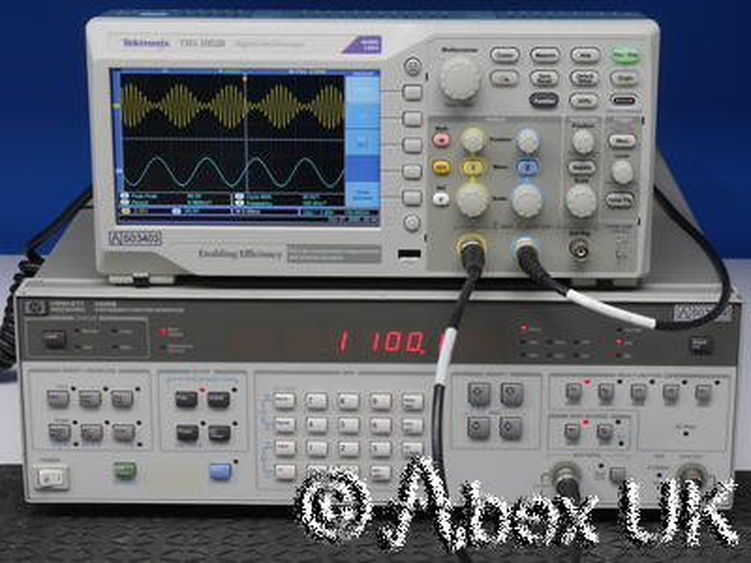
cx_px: 376
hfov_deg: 24.4
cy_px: 282
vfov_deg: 18.4
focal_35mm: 80
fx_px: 1736
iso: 400
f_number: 11
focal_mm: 40
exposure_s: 1/10
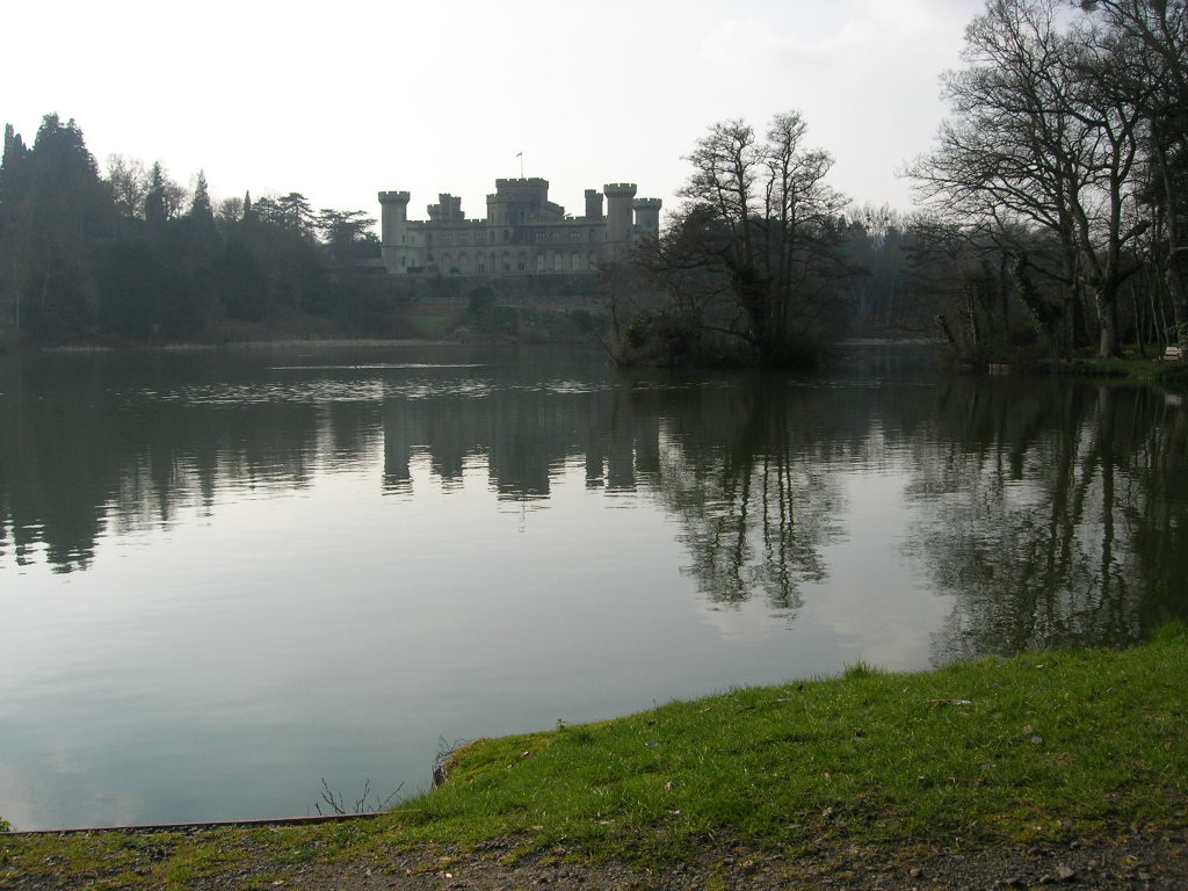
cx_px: 594
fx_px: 1304
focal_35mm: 38
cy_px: 446
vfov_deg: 37.7
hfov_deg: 49.0
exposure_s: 1/461
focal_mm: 7.8
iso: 64
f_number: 4.8
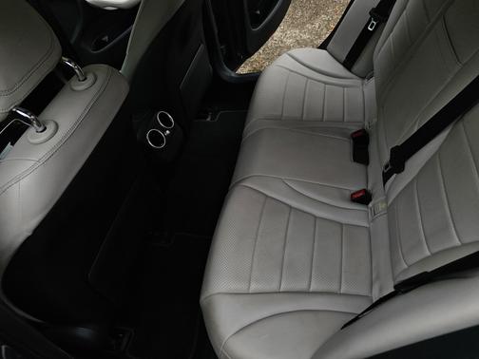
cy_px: 180
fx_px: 318
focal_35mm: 23
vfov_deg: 58.9
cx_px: 240
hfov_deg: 73.9
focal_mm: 6.3
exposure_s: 1/419
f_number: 1.7
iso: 20
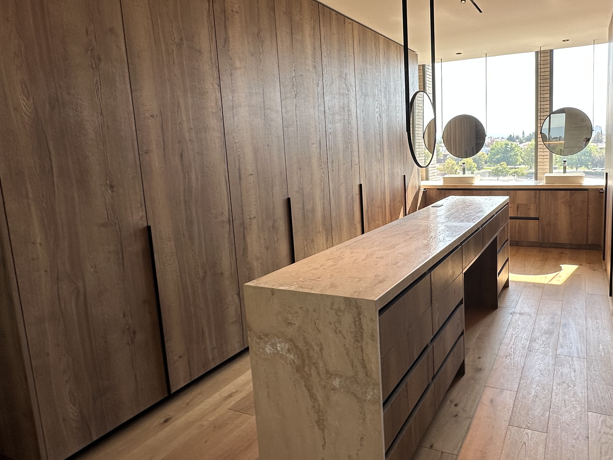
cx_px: 400
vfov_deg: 56.7
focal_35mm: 24
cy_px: 206
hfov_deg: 69.9
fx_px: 425
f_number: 2.2
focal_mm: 2.22
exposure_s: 1/215
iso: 40
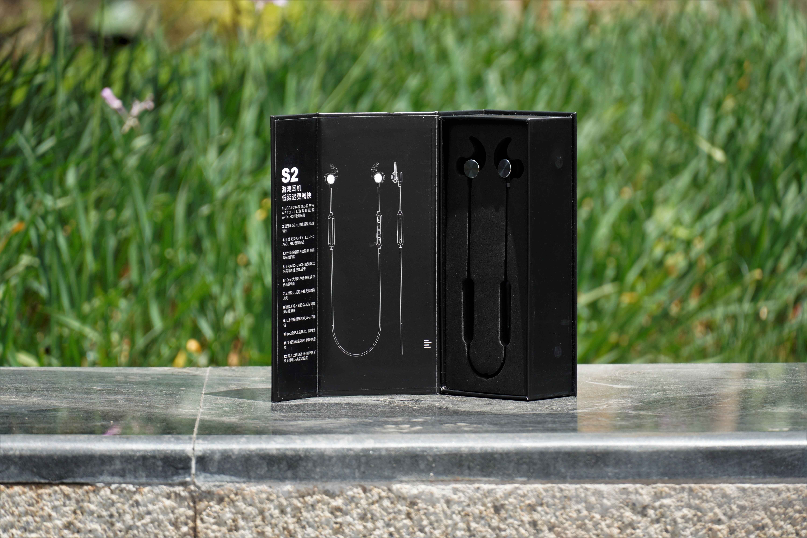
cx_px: 404
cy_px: 269
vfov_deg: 6.8
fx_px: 4539
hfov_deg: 10.2
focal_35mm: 202
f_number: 5.6
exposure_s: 1/160
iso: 100
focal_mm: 135
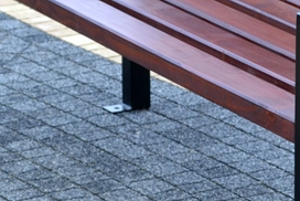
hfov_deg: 7.3
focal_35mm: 282
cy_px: 44
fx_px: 2352
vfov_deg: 4.9
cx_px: 313
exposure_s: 1/125
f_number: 5.6
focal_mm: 50
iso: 320
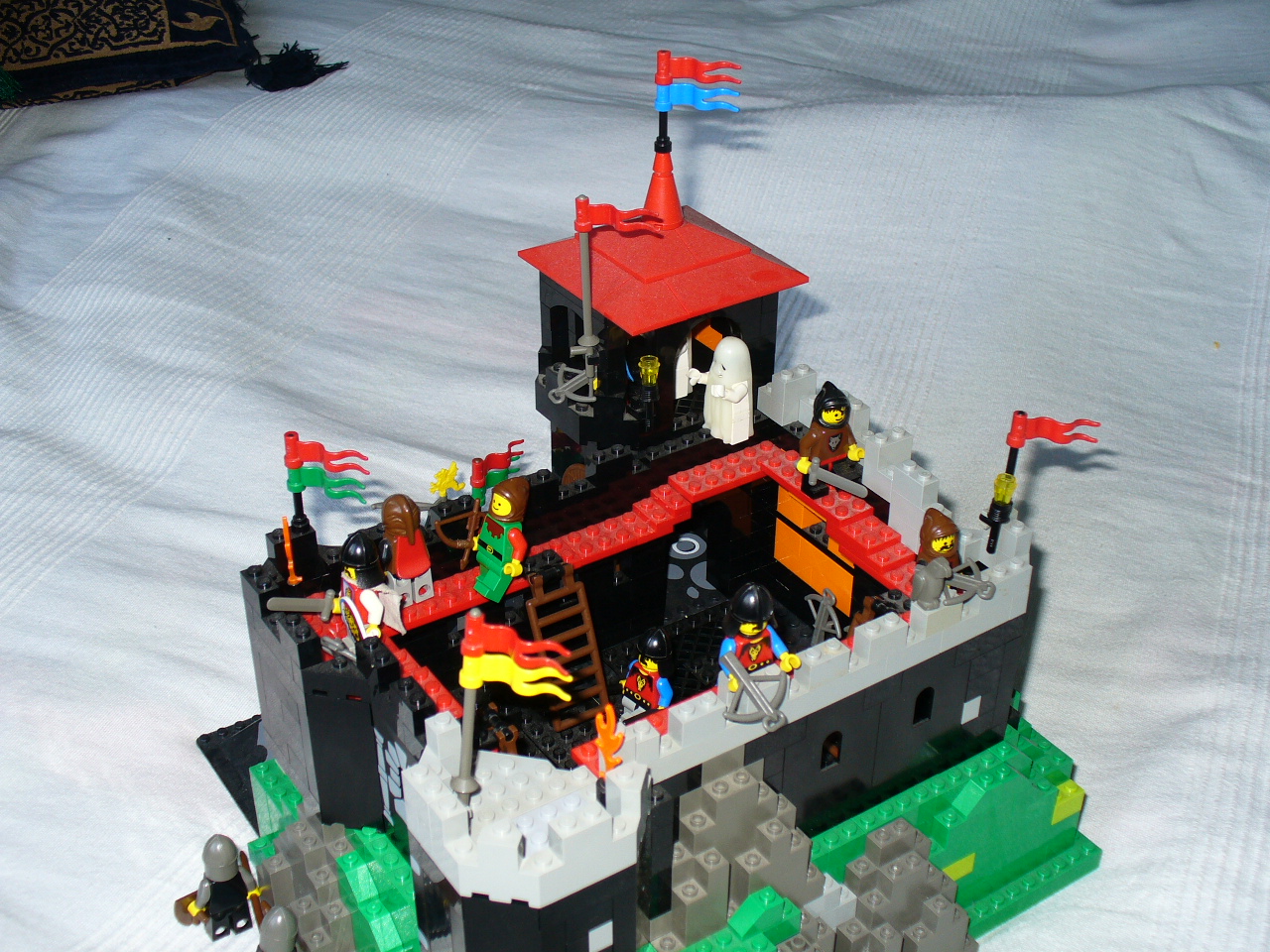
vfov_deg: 34.3
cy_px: 476
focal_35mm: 42
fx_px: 1541
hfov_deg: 44.8
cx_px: 635
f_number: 2.9
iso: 80
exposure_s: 1/30
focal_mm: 7
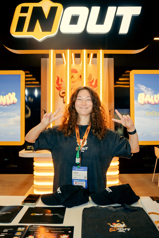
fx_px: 199
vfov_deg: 61.9
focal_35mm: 30
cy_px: 119
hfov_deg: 43.6
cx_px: 80
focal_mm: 20
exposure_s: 1/100
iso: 640
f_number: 2.8
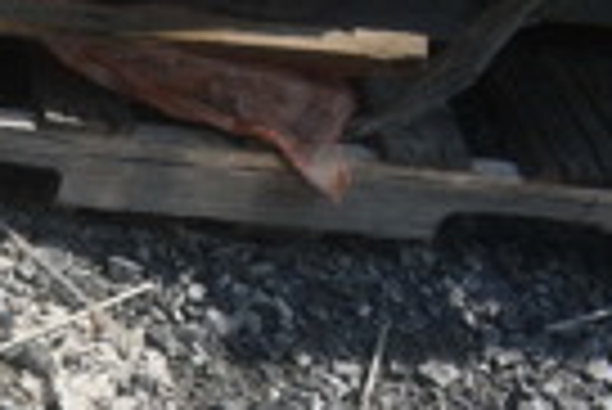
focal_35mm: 121
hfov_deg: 14.1
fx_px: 2059
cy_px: 653
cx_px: -630
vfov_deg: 10.9
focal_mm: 18
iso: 100
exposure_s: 1/400
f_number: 10
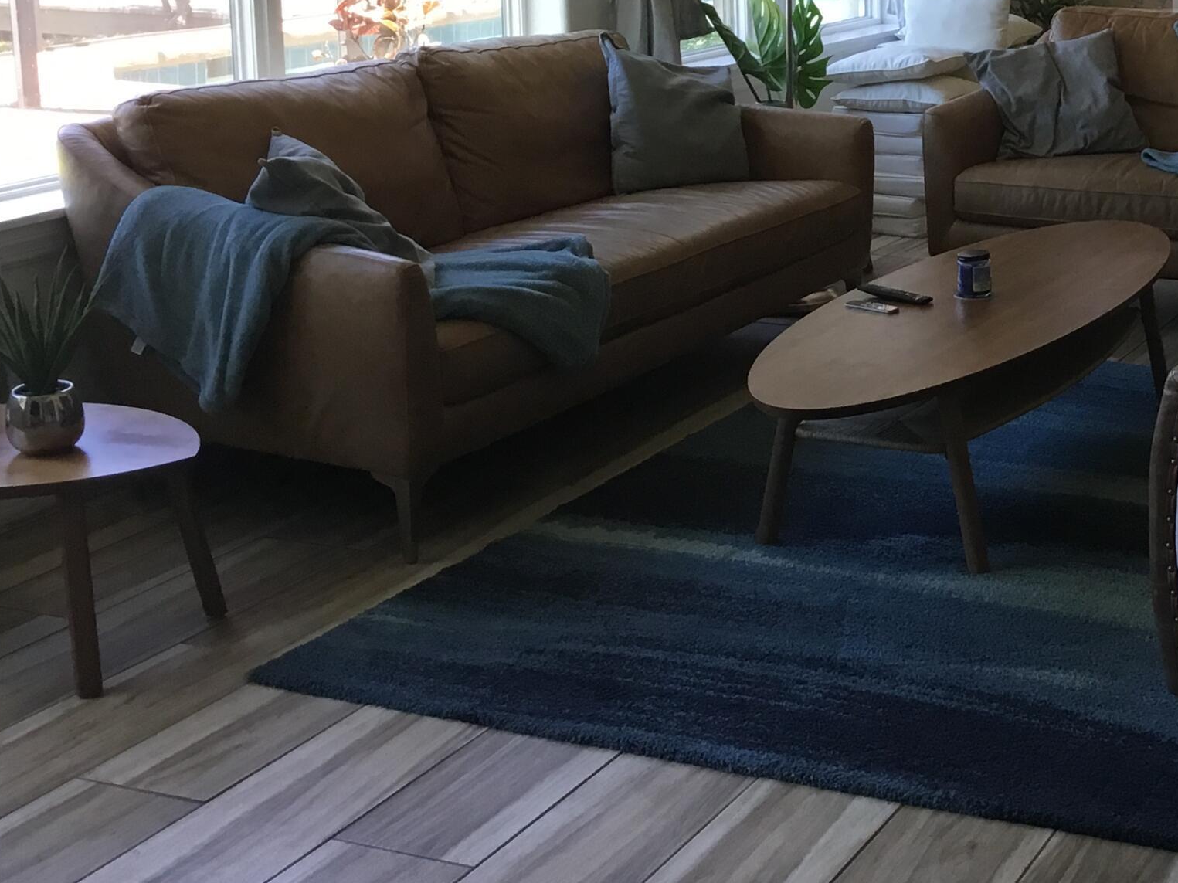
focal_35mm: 61
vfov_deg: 23.6
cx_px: 1048
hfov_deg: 30.4
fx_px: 2075
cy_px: 170
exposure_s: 1/40
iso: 25
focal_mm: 3.3
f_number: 2.4
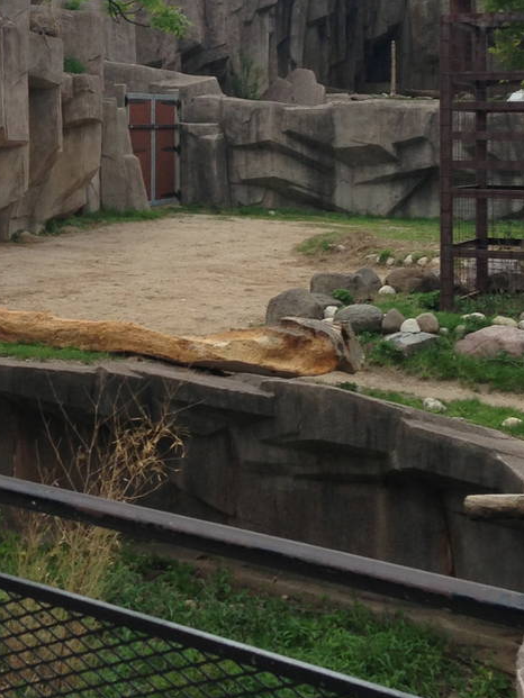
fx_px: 1715
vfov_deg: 22.6
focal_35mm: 85
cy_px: 116
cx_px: -55
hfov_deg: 16.8
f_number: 2.4
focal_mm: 4.13
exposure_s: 1/452
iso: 50
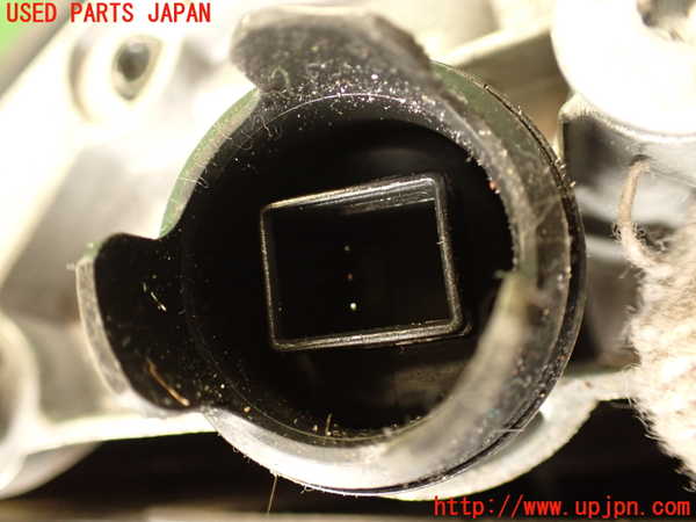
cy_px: 261
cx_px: 348
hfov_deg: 56.8
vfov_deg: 44.2
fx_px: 643
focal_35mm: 32
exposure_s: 1/30
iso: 640
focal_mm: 5.79
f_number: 2.4
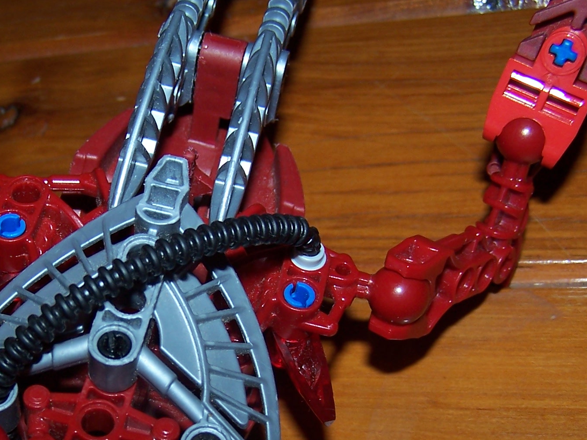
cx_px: 157
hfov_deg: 29.4
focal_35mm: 65
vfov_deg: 22.2
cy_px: 362
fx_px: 1102
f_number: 2.8
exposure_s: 1/60
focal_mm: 6.3
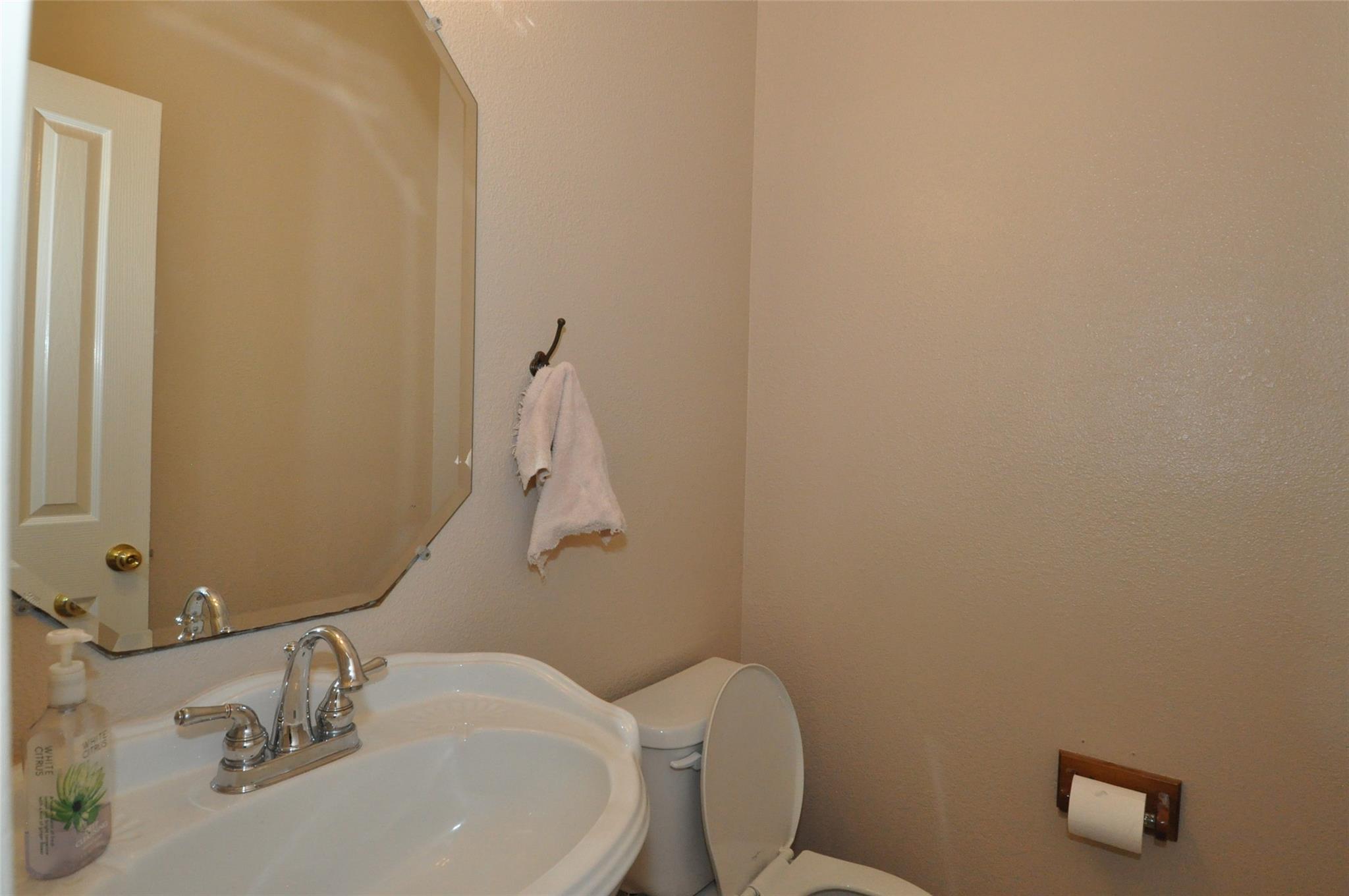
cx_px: 674
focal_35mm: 18
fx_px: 674
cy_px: 448
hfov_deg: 90.1
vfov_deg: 67.2
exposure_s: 1/60
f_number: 7.1
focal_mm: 12
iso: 2000
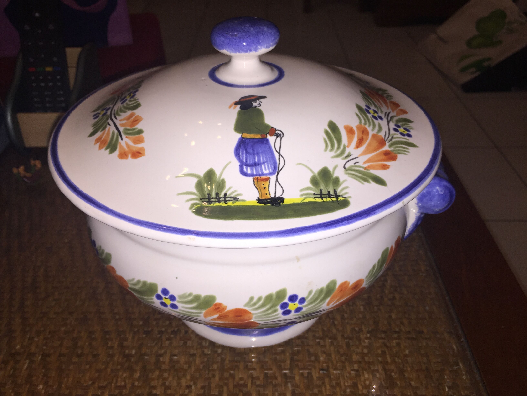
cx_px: 264
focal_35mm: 29
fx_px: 442
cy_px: 198
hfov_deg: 61.7
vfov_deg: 48.2
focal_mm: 4.15
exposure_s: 1/83
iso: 32
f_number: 2.2
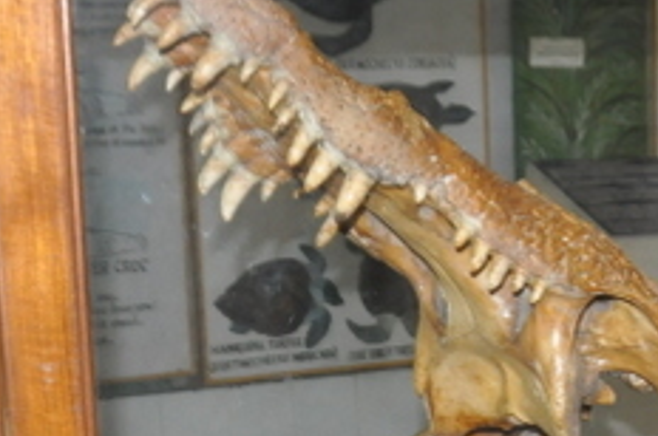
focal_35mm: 93
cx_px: 817
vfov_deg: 14.6
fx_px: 1697
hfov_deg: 20.4
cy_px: 368
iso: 1250
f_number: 4
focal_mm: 18
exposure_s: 1/60
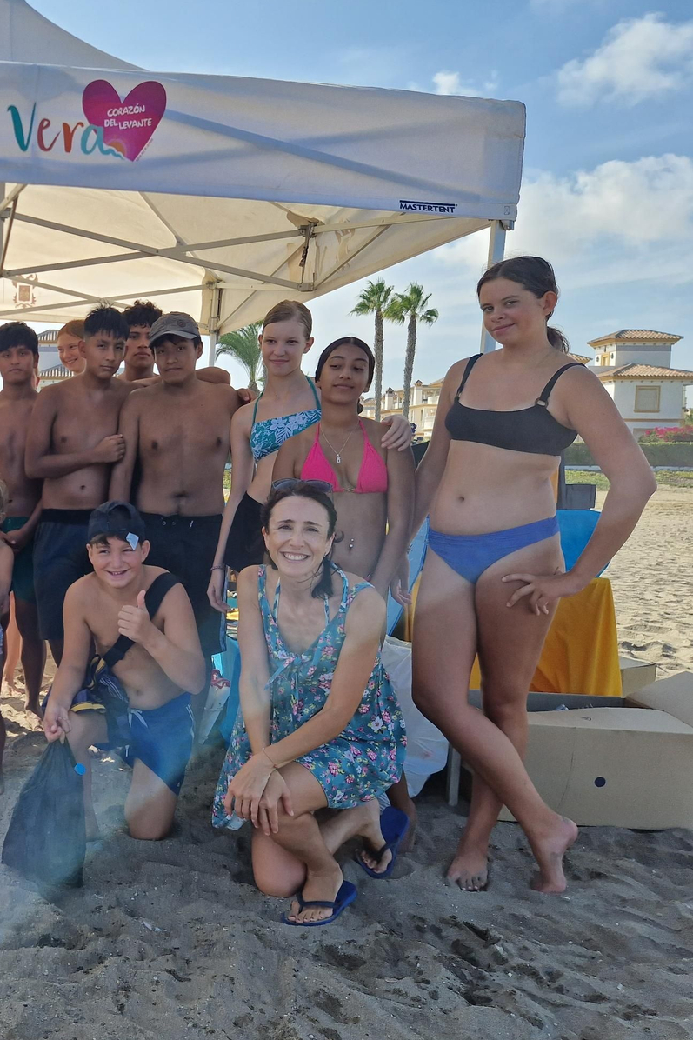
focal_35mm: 32
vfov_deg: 58.7
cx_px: 19
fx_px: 924
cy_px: 519
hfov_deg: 37.3
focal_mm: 5.4
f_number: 1.8
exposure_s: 1/1144
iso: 50
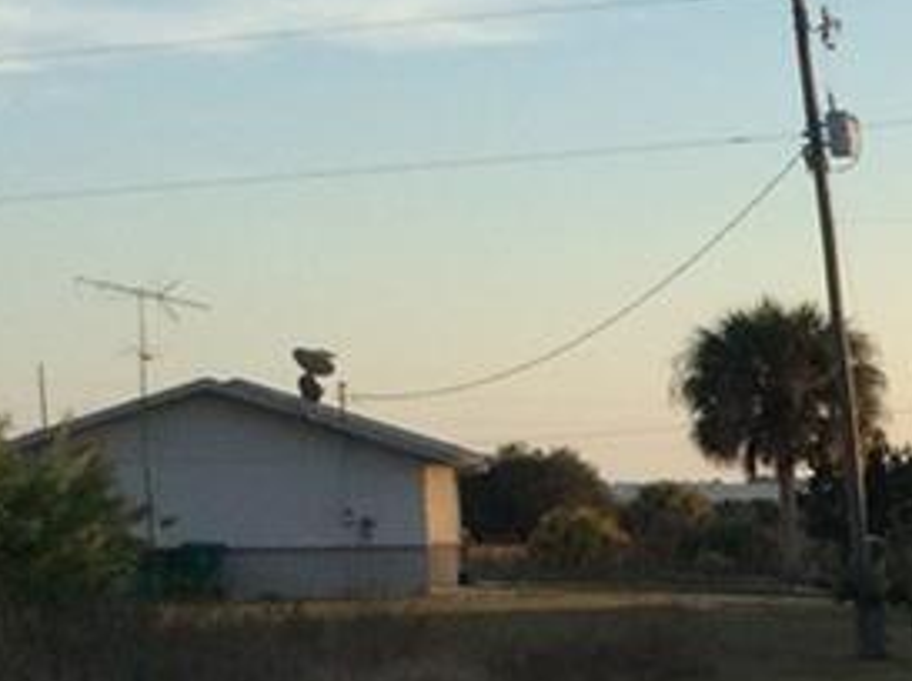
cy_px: 861
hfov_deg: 15.2
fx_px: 3157
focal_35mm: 120
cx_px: 1366
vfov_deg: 12.0
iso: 32
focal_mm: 3.3
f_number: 2.4
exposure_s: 1/650
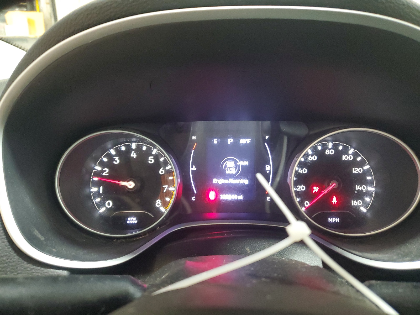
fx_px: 315
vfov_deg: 53.1
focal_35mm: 26
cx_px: 210
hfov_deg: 67.3
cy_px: 158
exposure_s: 1/24
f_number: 1.5
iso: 326
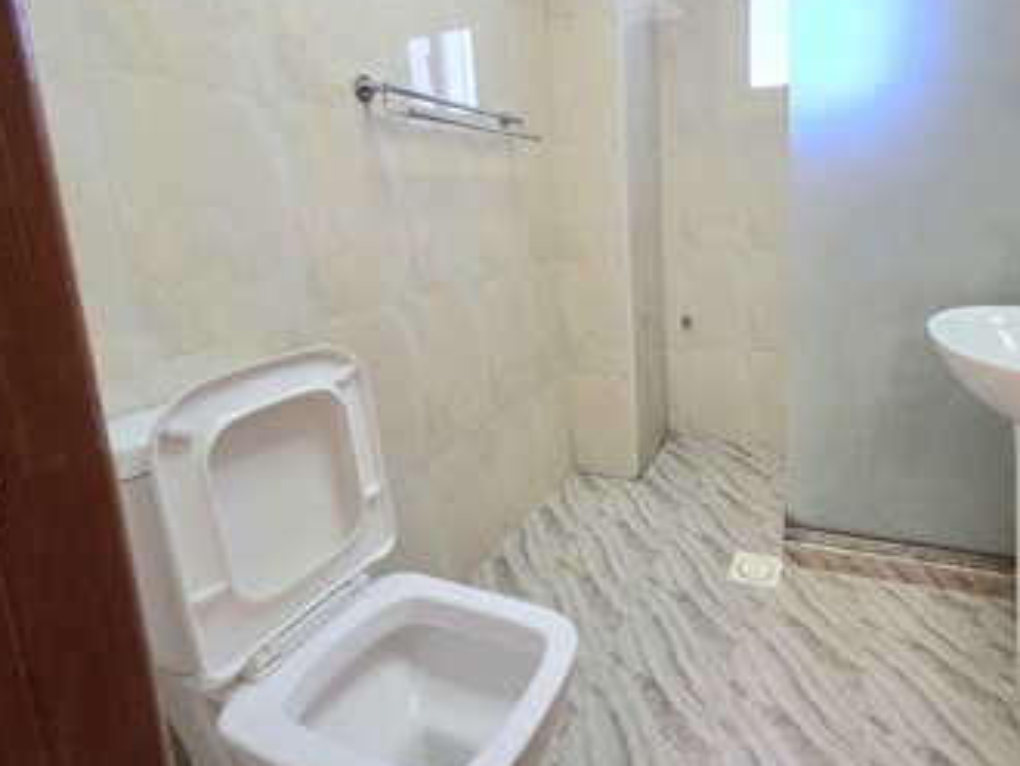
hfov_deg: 85.9
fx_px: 531
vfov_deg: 70.6
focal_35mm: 18
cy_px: 292
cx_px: 641
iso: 200
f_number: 1.9
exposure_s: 1/50.3
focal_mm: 2.2
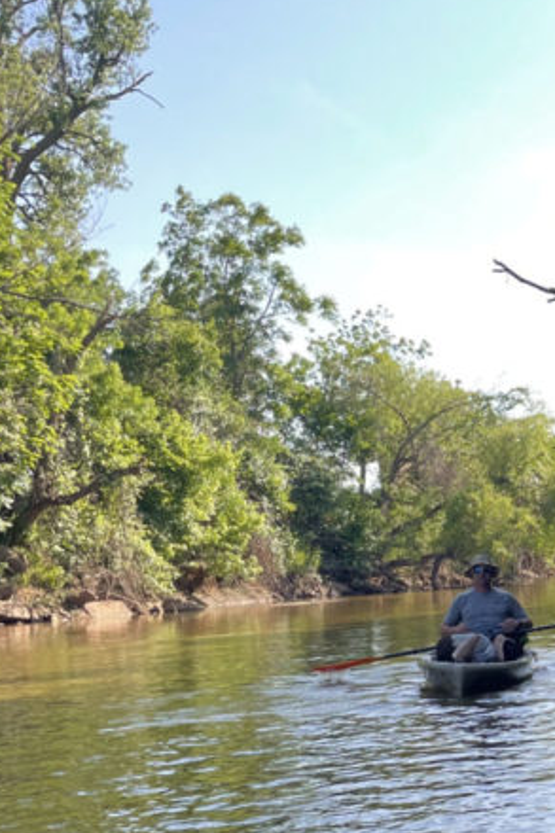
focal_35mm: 63
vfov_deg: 31.6
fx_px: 1458
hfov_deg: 19.1
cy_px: 562
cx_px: 820
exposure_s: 1/471
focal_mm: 4.2
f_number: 1.6
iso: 32
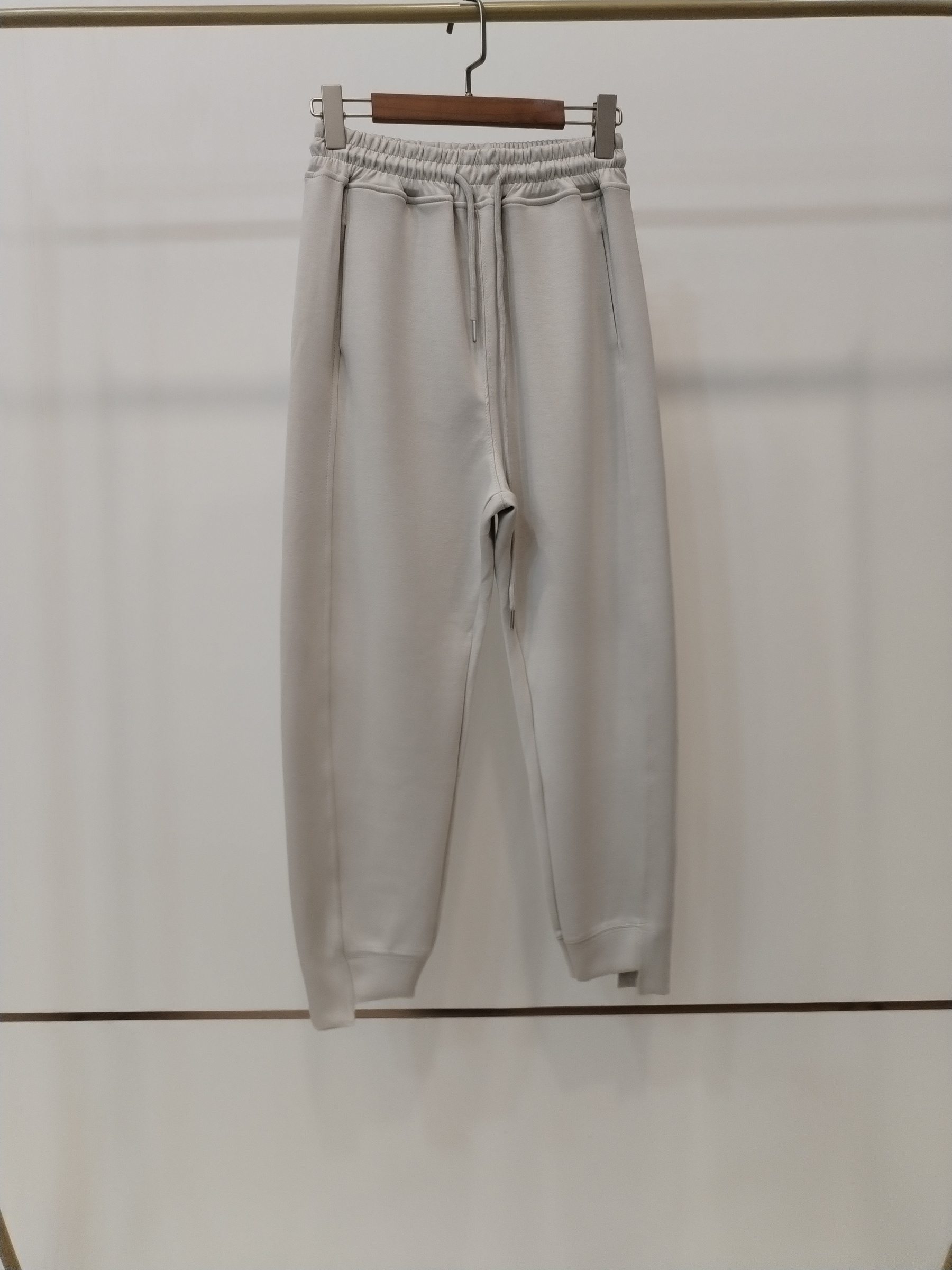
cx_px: 476
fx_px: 1063
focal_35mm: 29
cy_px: 635
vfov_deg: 61.7
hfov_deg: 48.2
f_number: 1.8
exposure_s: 1/50
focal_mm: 4.75
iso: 205
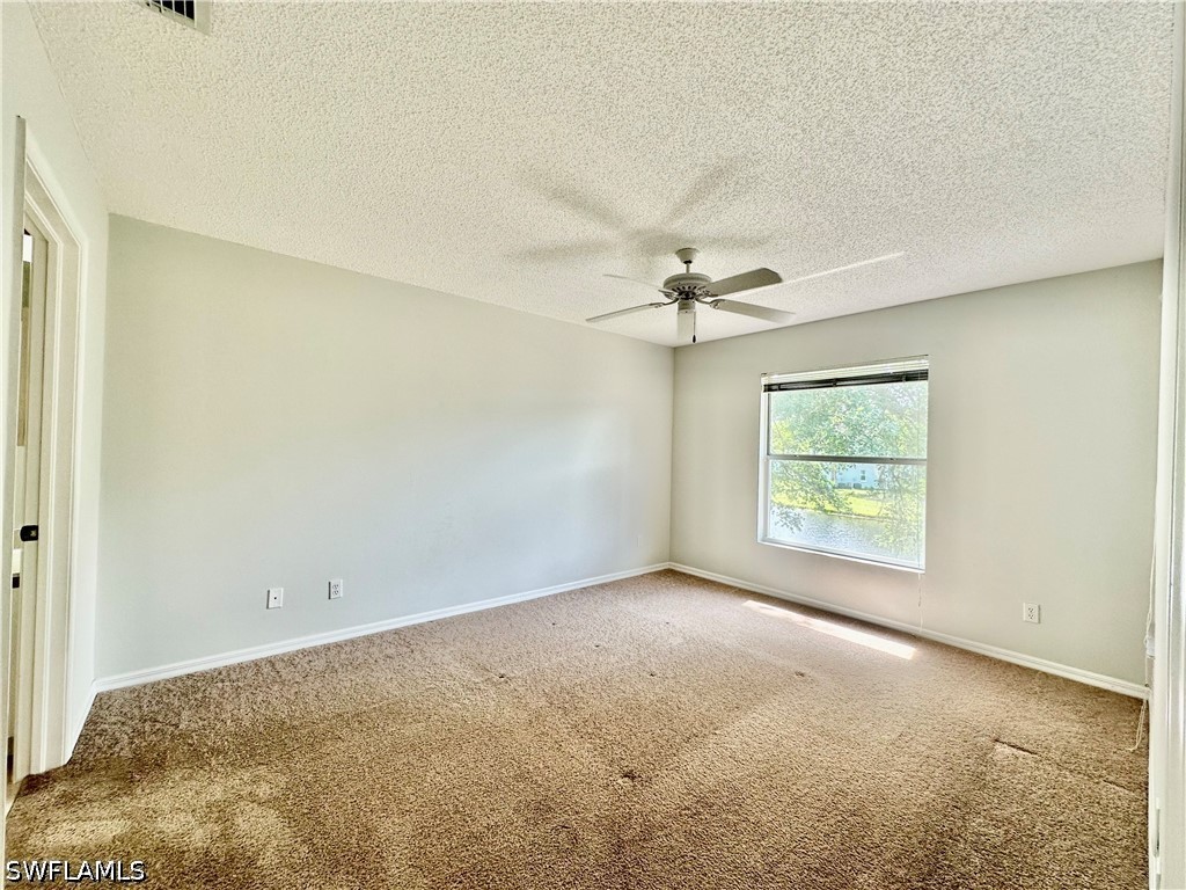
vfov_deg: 85.7
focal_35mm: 14
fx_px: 480
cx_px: 593
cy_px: 445
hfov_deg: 102.1
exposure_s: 1/120
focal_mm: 2.22
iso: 64
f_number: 2.2
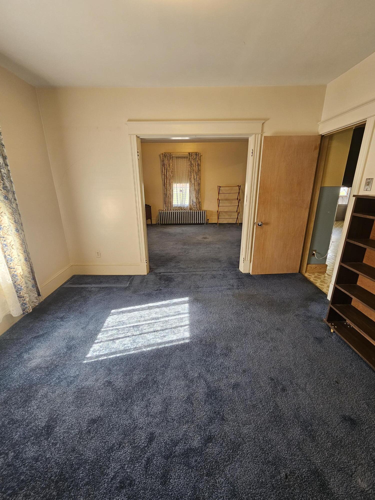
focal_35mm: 13
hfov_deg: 89.9
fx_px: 188
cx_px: 188
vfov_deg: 106.2
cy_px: 250
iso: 100
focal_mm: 2.2
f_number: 2.2
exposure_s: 1/60
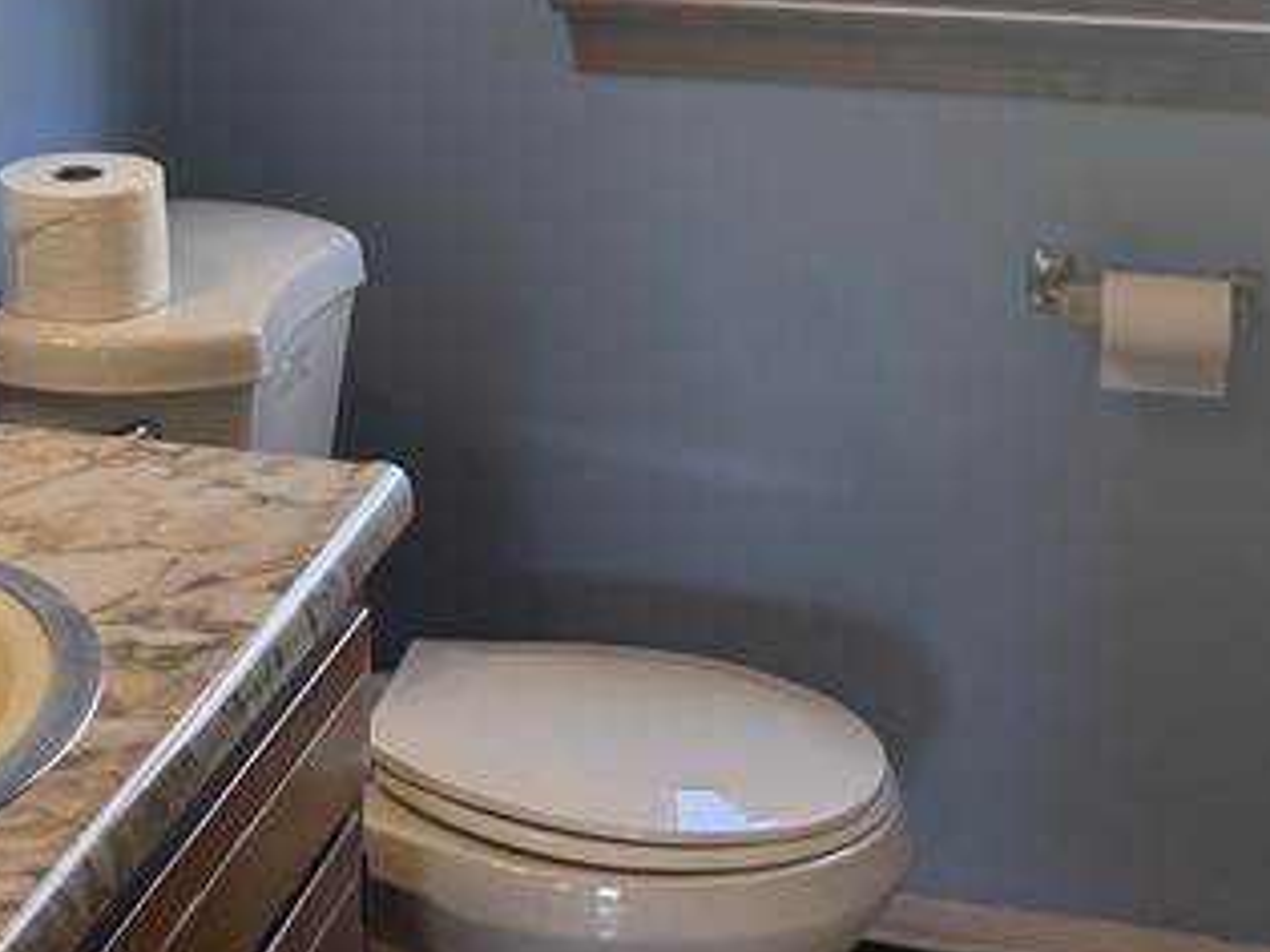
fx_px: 2861
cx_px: 101
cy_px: -36
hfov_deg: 24.2
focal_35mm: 78
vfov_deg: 18.3
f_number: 1.78
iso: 64
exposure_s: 1/120
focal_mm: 6.76
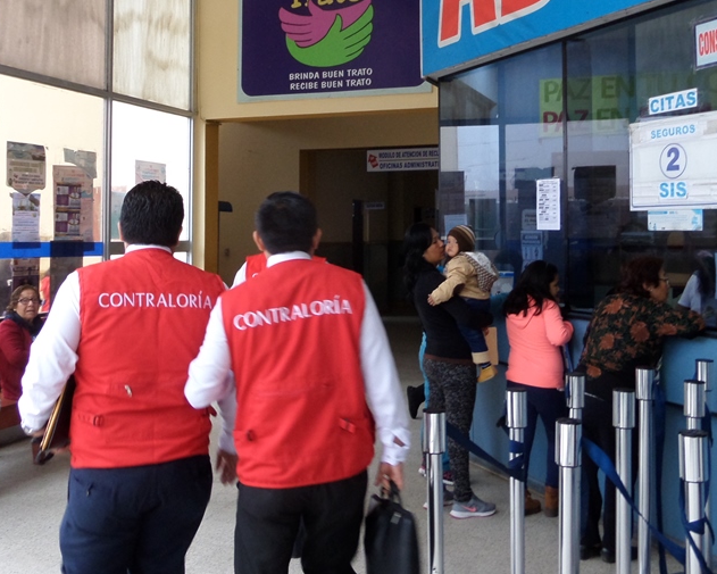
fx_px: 807
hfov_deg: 47.9
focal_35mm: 38
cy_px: 200
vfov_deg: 38.8
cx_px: 350
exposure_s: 1/30
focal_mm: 4
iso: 160
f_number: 3.2
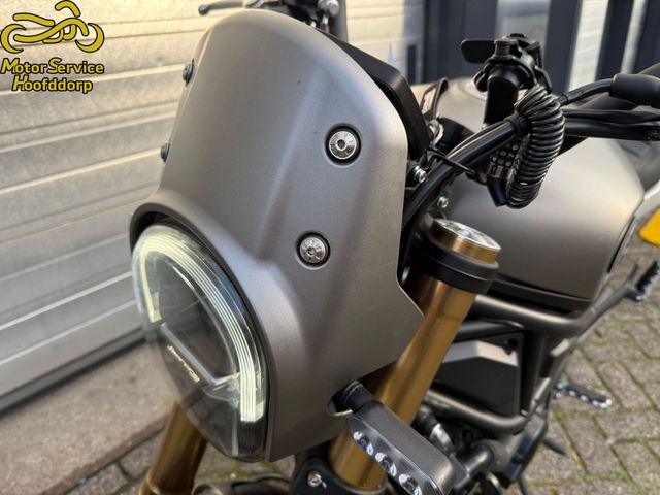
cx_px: 330
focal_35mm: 24
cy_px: 248
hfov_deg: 71.6
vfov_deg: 56.8
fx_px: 458
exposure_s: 1/654
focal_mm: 6.76
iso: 80
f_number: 1.78
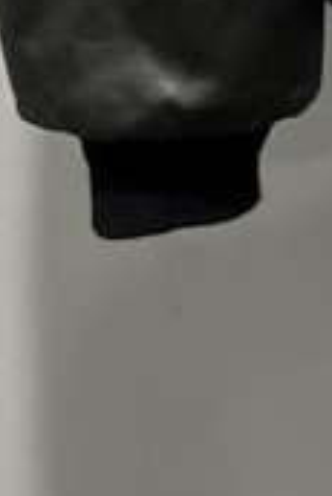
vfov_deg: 11.0
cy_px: -698
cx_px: 641
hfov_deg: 8.4
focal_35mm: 157
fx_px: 2167
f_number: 1.5
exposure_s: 1/60
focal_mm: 5.7
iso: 500
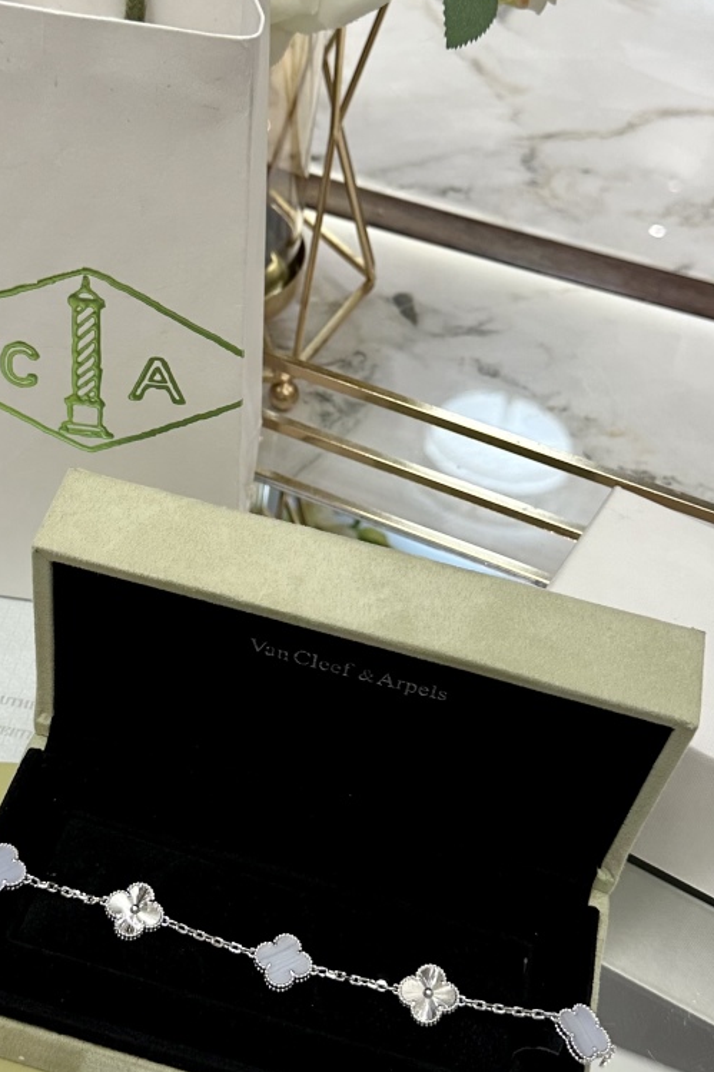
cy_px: 462
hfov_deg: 28.0
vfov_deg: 41.0
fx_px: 1429
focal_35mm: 48
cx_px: 299
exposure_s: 1/100
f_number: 1.78
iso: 160
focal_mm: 6.86
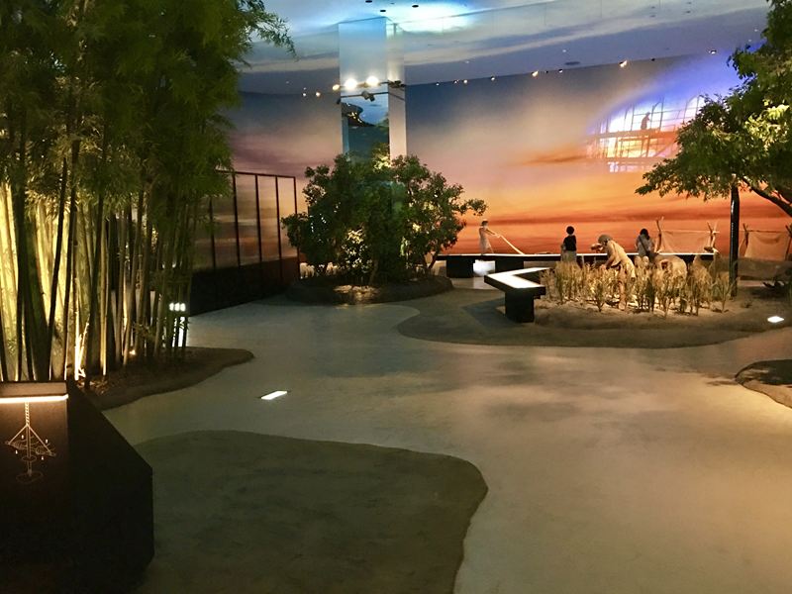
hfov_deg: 61.7
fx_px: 664
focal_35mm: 29
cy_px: 297
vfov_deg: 48.2
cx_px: 396
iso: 100
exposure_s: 1/4
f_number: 2.2
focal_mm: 4.15
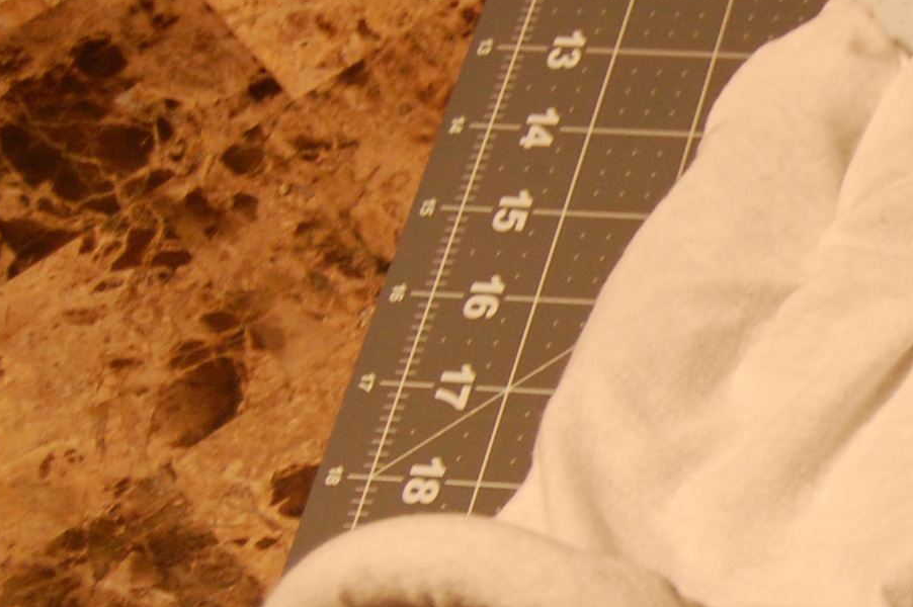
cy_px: 496
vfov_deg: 12.4
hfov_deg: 17.1
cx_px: 1286
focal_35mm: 110
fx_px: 2788
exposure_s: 1/20
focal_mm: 22
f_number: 3.8
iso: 800
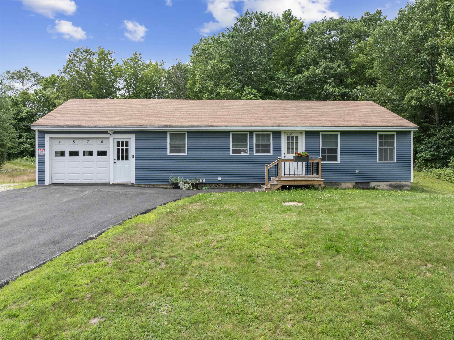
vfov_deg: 56.8
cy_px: 170
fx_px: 315
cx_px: 227
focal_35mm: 24
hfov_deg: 71.6
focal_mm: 12.29
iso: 140
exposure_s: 1/2500
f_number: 2.8
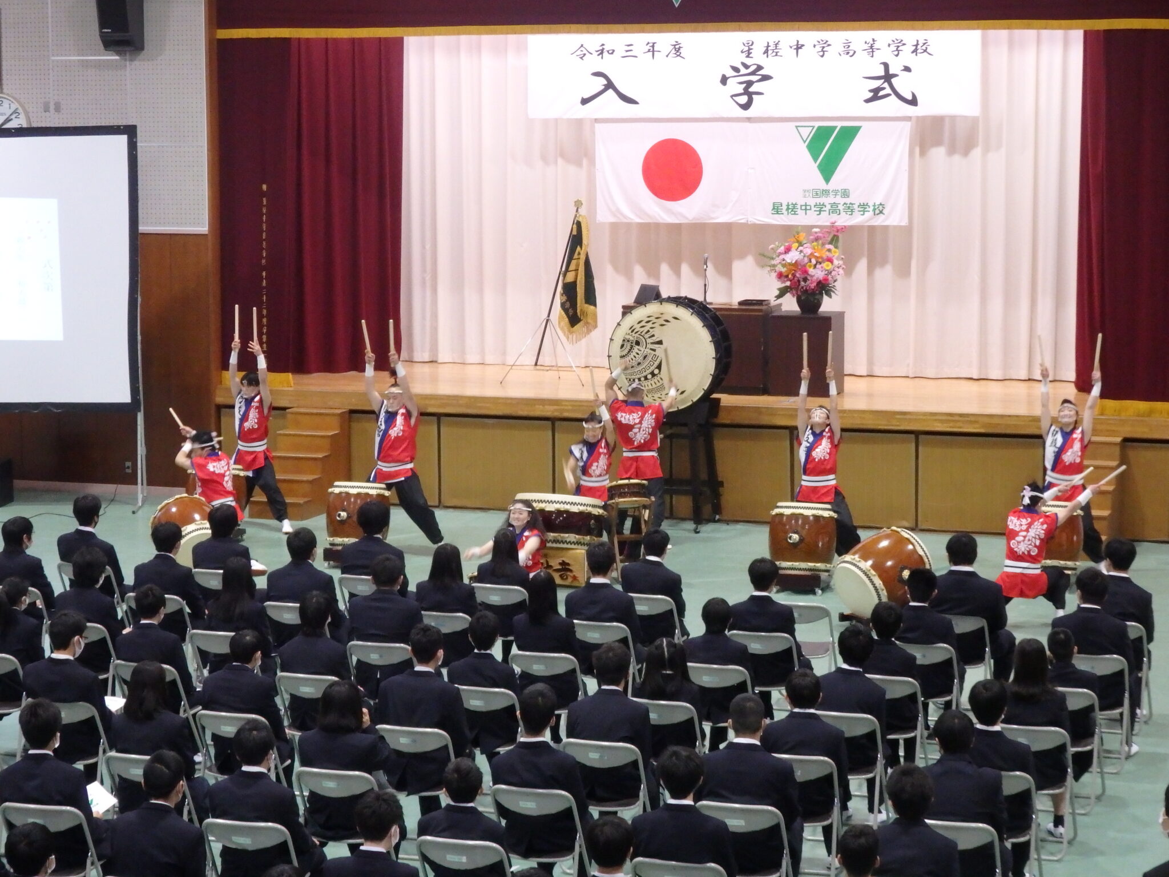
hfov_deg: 24.4
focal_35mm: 80
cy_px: 438
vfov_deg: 18.4
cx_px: 584
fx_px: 2702
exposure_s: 1/30
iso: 800
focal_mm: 14.4
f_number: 4.6
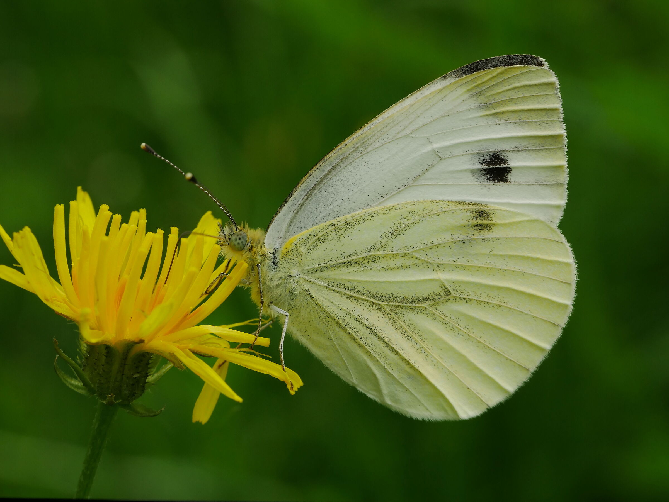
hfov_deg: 16.4
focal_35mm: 120
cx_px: 334
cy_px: 251
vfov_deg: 12.4
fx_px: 2320
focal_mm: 60
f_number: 9
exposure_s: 1/125
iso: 400
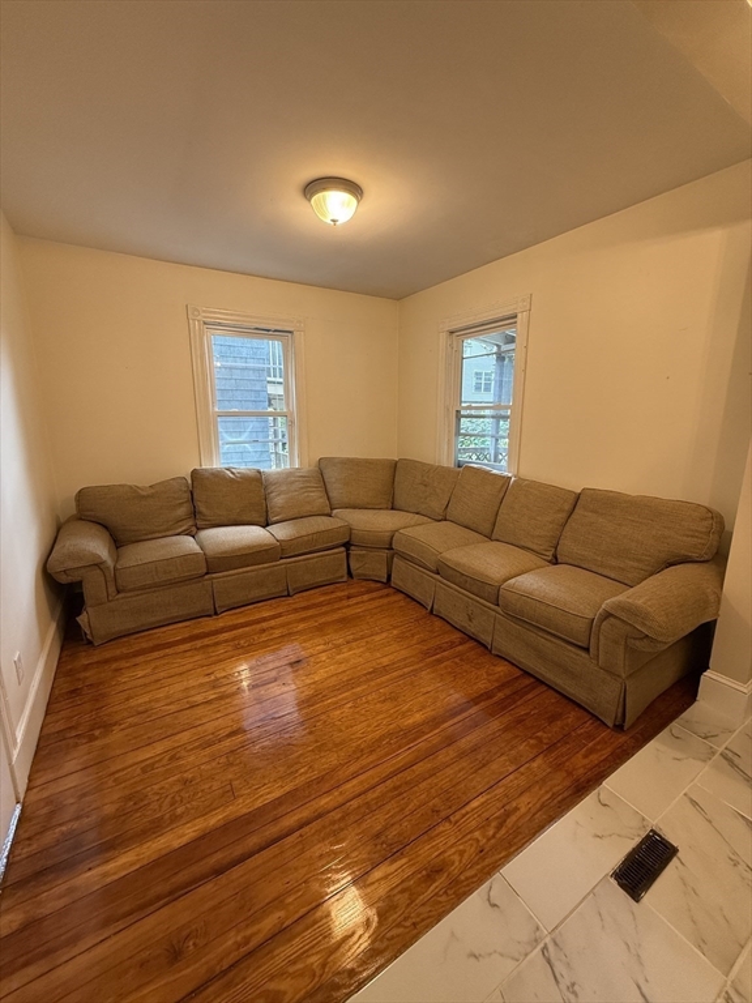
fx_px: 406
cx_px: 376
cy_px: 502
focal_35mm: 14
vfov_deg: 102.1
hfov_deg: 85.7
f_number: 2.2
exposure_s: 1/60
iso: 200
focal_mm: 2.22
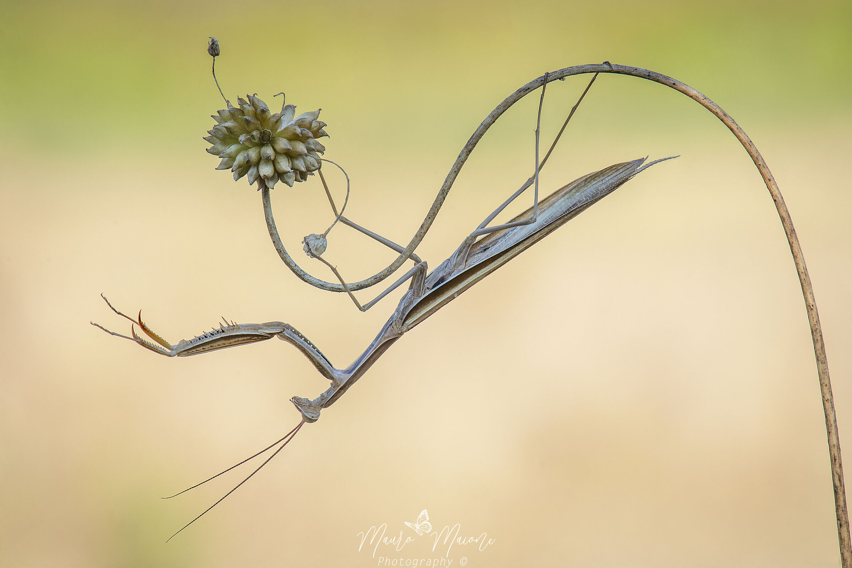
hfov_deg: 11.4
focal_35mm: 180
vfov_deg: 7.6
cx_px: 426
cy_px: 284
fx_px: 4260
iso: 1000
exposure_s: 1/400
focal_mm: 180
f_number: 14
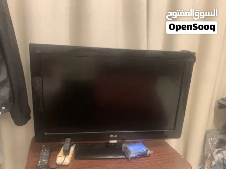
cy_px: 84
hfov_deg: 67.3
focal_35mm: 26
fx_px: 170
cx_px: 113
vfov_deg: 53.1
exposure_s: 1/30
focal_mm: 4.25
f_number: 1.8
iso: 400
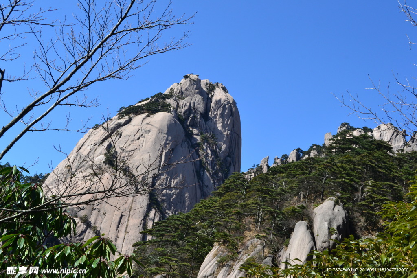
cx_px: 208
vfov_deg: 26.5
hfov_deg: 38.9
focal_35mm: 51
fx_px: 591
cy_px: 139
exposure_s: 1/250
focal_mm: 34
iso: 400
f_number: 10
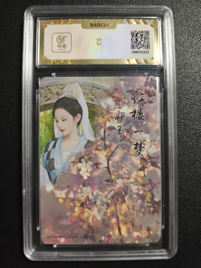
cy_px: 134
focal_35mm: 26
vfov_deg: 67.3
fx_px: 201
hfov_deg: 53.1
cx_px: 100
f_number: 1.5
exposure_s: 1/100
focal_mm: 4.94
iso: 320
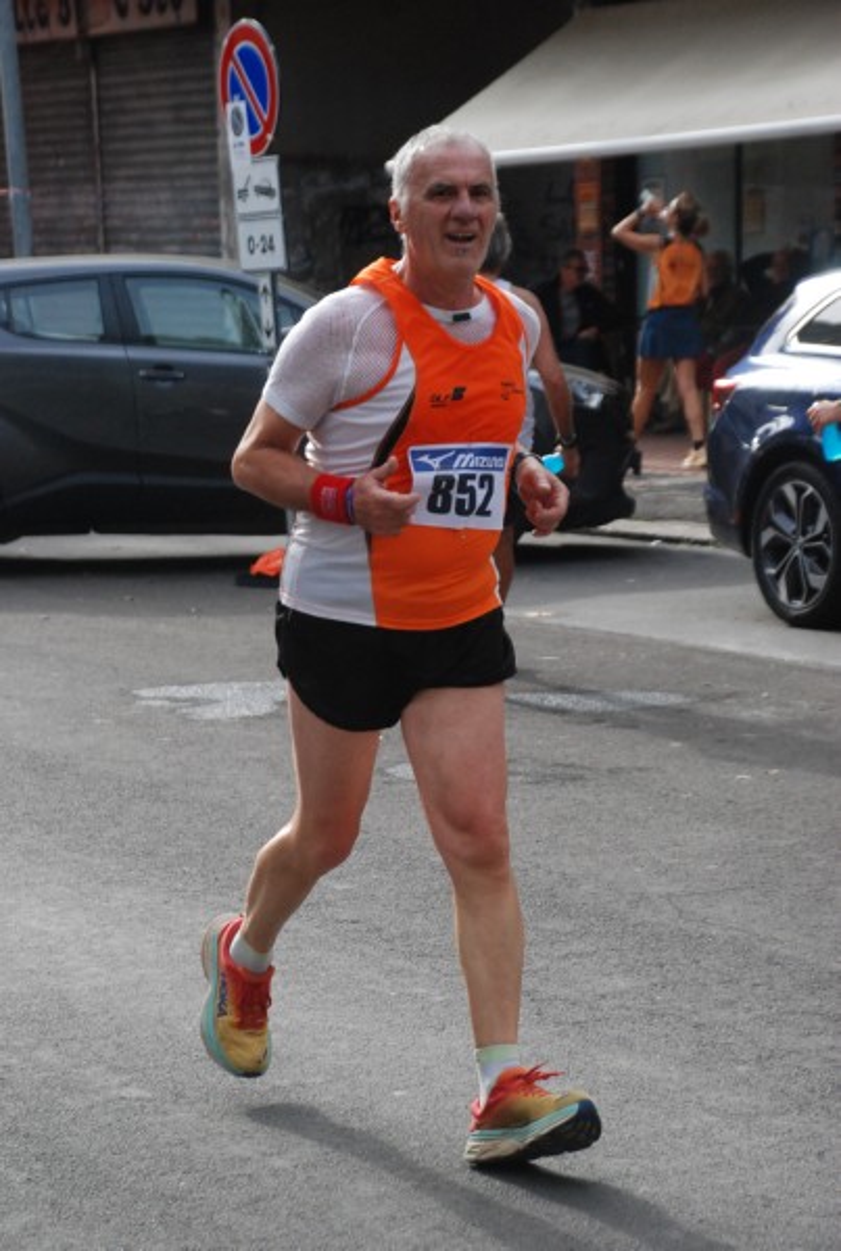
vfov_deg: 18.1
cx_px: 420
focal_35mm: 112
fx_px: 3922
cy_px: 626
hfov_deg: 12.2
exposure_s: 1/1000
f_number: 5.6
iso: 1000
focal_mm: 75
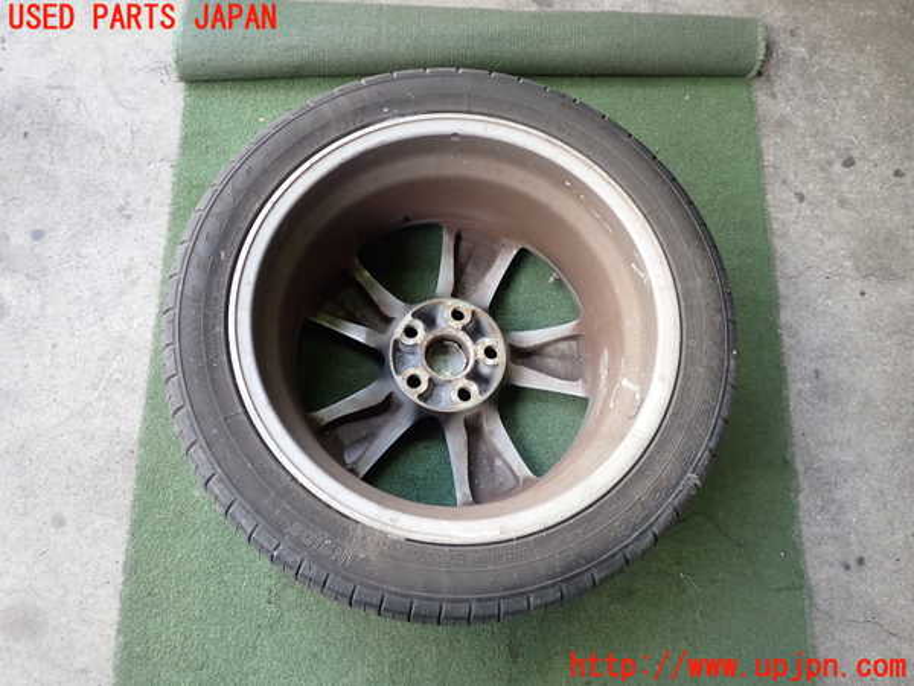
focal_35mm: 30
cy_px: 343
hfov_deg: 60.0
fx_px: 792
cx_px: 457
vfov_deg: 46.8
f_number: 2.3
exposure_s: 1/80
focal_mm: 5.4
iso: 200
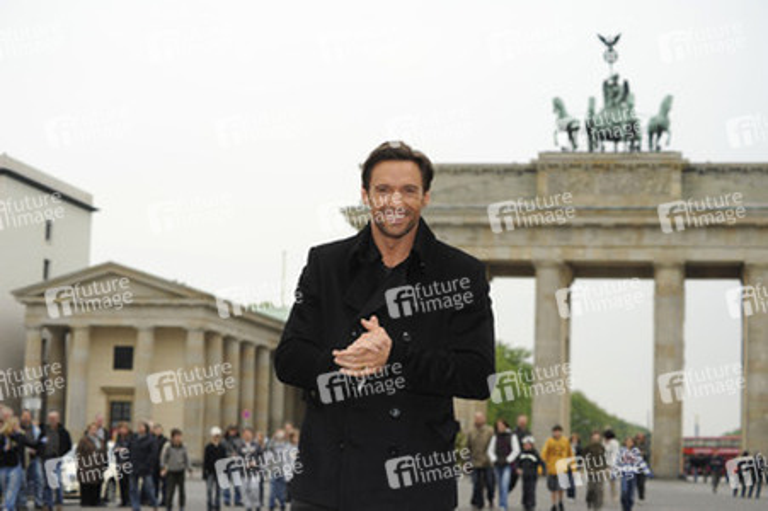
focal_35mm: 70
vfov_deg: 19.4
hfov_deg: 28.9
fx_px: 1492
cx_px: 384
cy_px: 256
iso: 400
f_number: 6.3
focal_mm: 70
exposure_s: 1/400
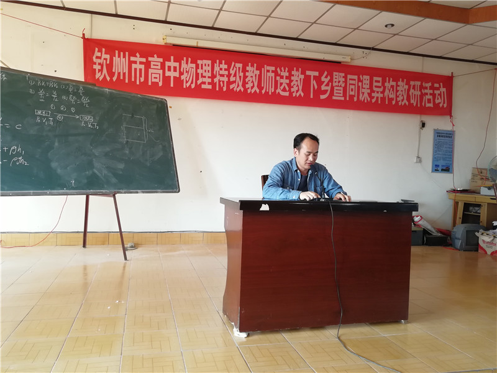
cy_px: 186
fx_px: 388
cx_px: 248
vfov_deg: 51.4
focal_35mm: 27
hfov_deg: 65.3
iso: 125
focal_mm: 3.83
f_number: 1.8
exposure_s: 1/50
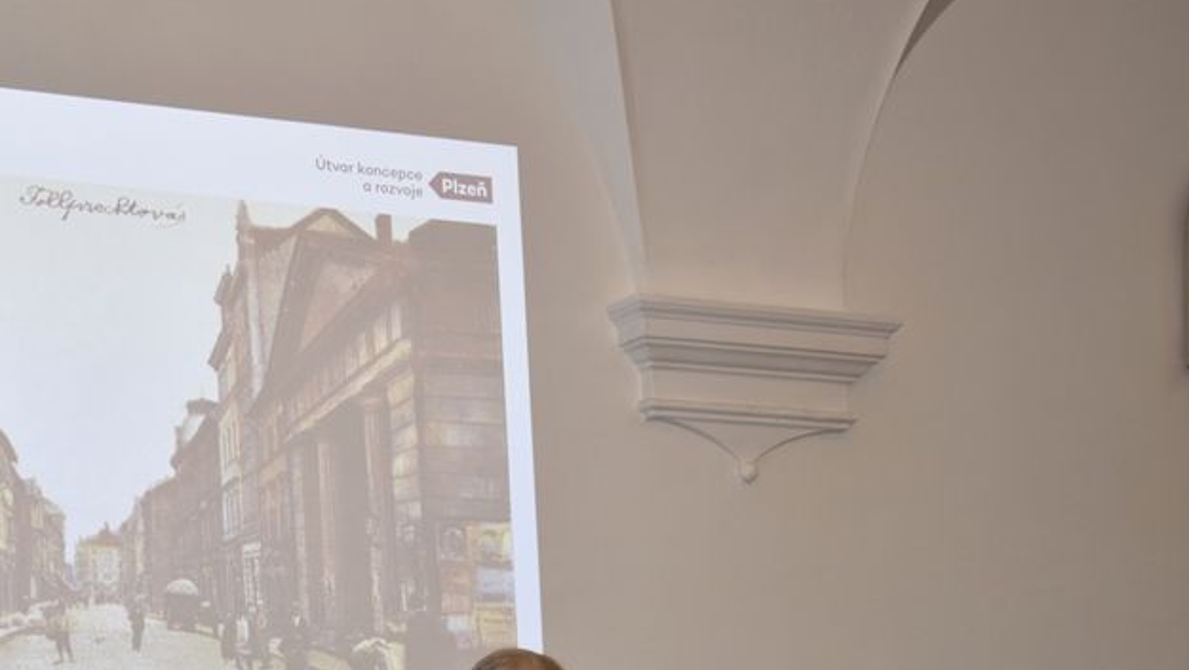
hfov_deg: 20.5
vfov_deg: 11.7
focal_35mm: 103
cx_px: 244
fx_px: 3248
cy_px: 621
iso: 450
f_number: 5
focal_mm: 40
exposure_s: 1/60
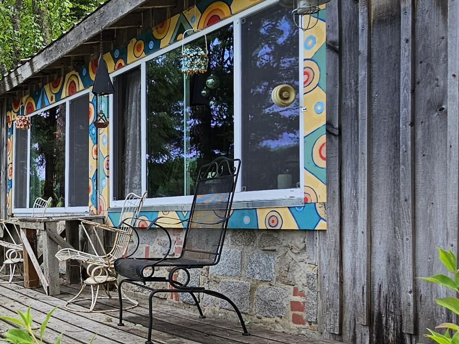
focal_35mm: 39
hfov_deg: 43.9
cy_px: 210
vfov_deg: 36.7
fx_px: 517
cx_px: 50
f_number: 2.2
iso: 50
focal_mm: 2.2
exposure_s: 1/452
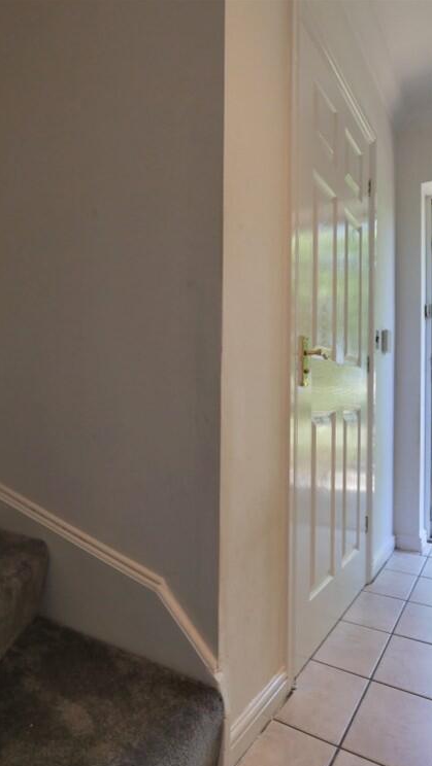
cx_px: 212
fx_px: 427
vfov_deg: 83.8
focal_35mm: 21
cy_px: 395
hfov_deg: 53.6
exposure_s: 1/80
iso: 200
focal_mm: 7
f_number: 4
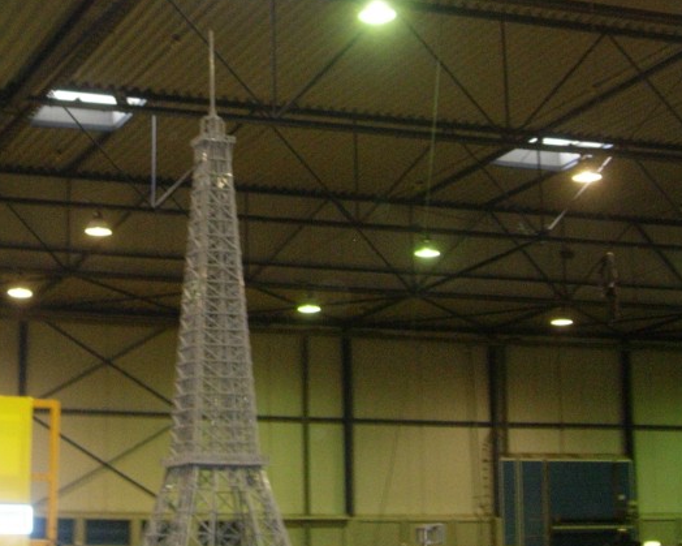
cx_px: 176
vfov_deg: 17.9
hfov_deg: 22.3
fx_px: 1715
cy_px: 130
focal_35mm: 85
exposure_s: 1/18.4
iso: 200
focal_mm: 7.8
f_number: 2.8
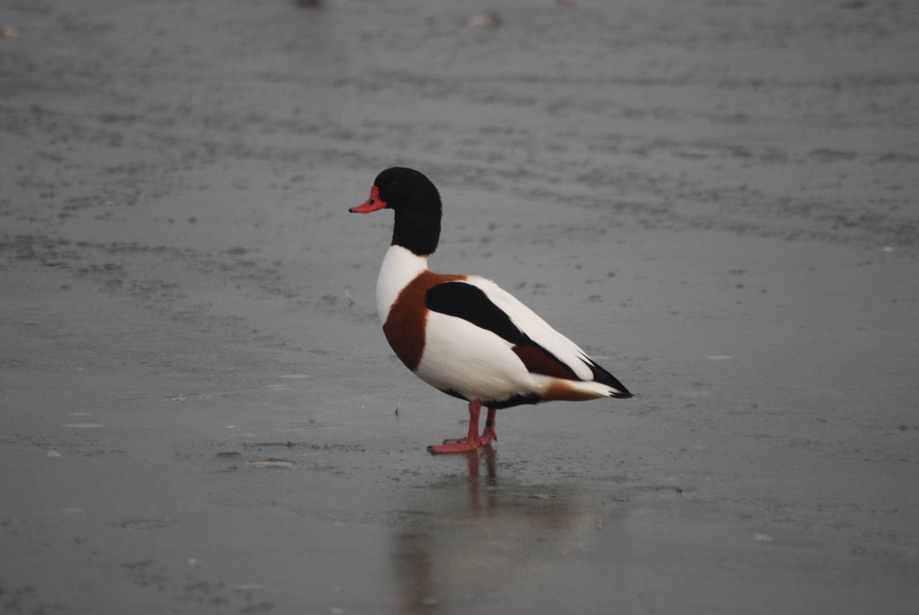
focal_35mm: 450
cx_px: 460
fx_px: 11501
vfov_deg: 3.1
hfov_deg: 4.6
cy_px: 308
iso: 400
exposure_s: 1/400
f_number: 5.6
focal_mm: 300
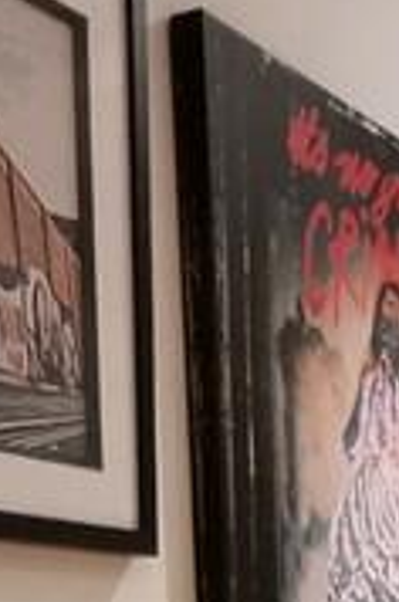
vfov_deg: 19.1
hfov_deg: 17.3
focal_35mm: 78
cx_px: 301
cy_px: 1113
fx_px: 1302
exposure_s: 1/33
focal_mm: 2.2
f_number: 2.2
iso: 320
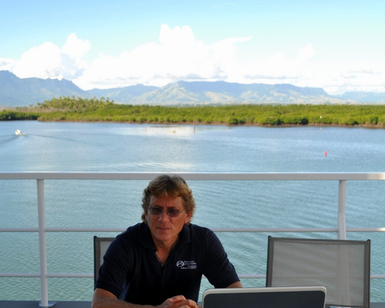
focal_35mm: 56
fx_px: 638
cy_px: 221
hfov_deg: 33.6
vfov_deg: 26.9
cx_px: 192
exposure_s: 1/160
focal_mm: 26
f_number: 6.3
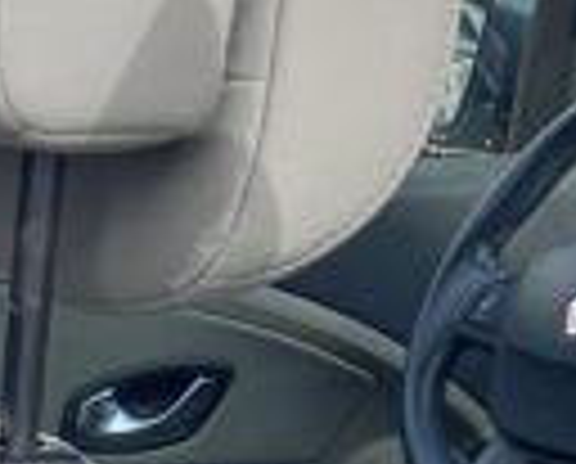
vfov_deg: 9.4
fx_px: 2597
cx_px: -562
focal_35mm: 152
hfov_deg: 11.5
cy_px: 987
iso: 25
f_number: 2
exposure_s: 1/116
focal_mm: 4.6
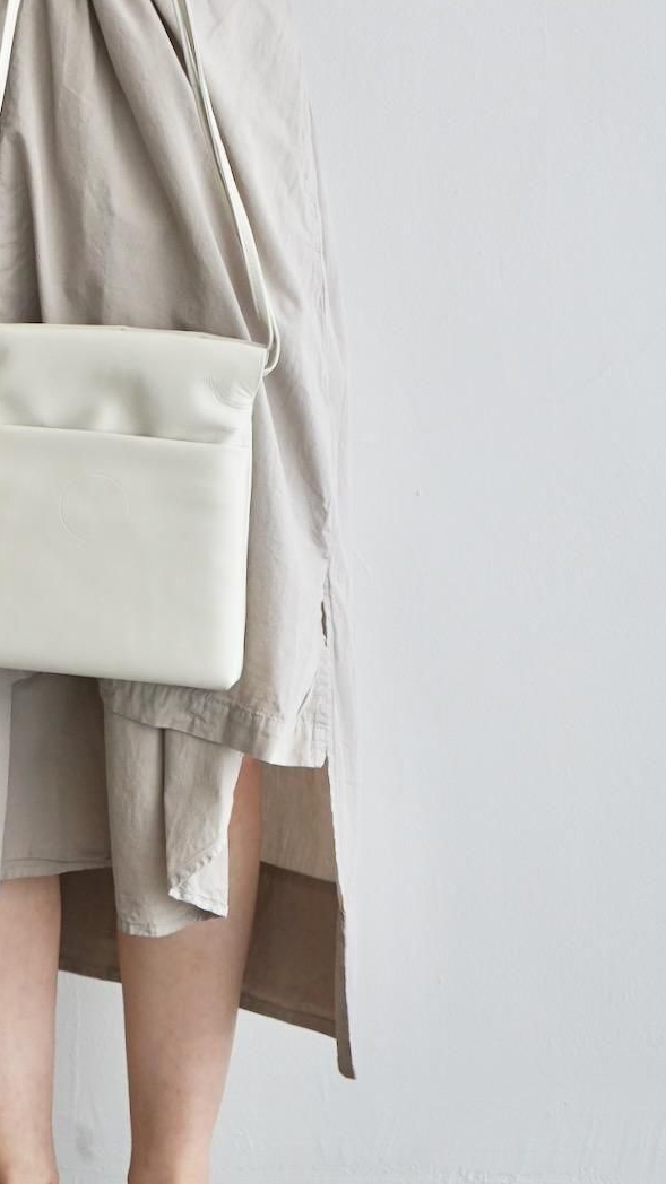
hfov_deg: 14.8
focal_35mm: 81
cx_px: 77
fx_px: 2545
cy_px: 410
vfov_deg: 26.1
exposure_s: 1/160
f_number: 4.5
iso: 640
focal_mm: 45
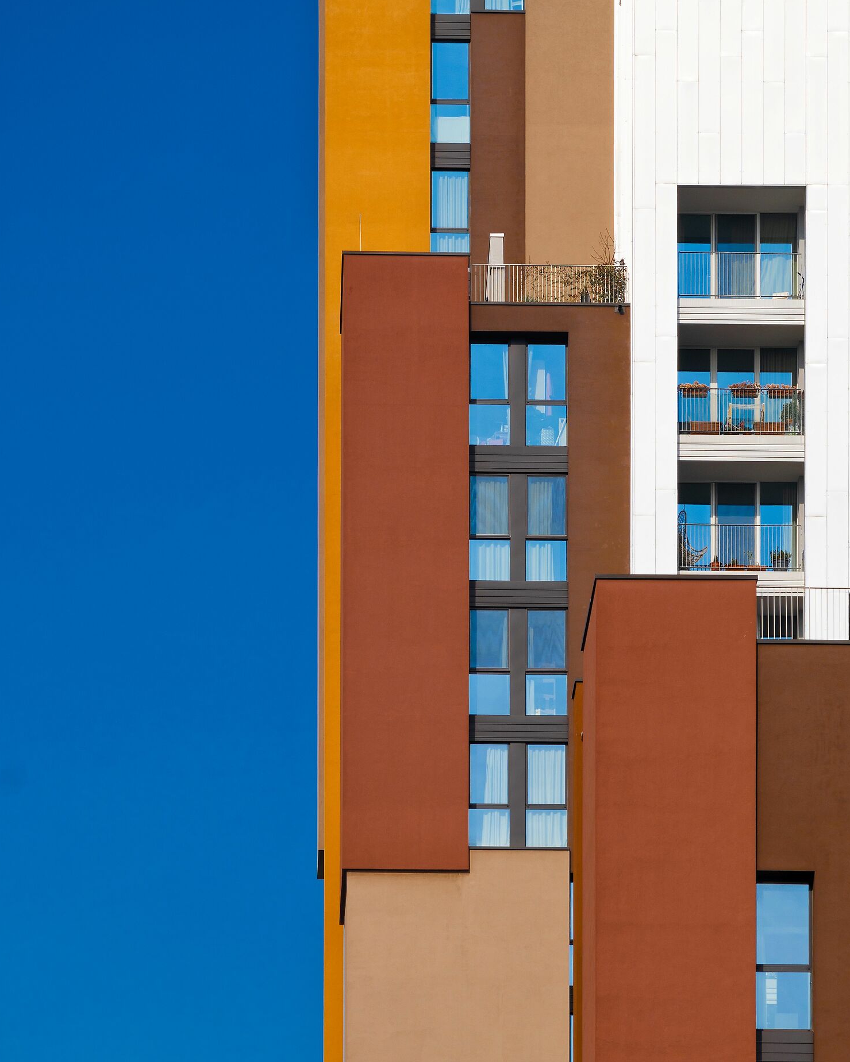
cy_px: 594
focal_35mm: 174
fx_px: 5460
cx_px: 452
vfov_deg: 11.1
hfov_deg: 8.9
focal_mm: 95
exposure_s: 1/500
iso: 100
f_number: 8
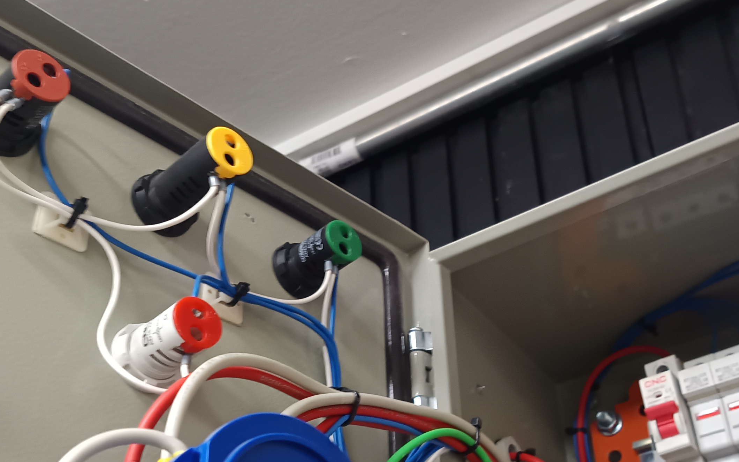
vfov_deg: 26.6
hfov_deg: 41.6
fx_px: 967
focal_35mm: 48
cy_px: 325
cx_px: 452
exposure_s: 1/33.3
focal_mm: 5.31
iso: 1153
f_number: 1.7
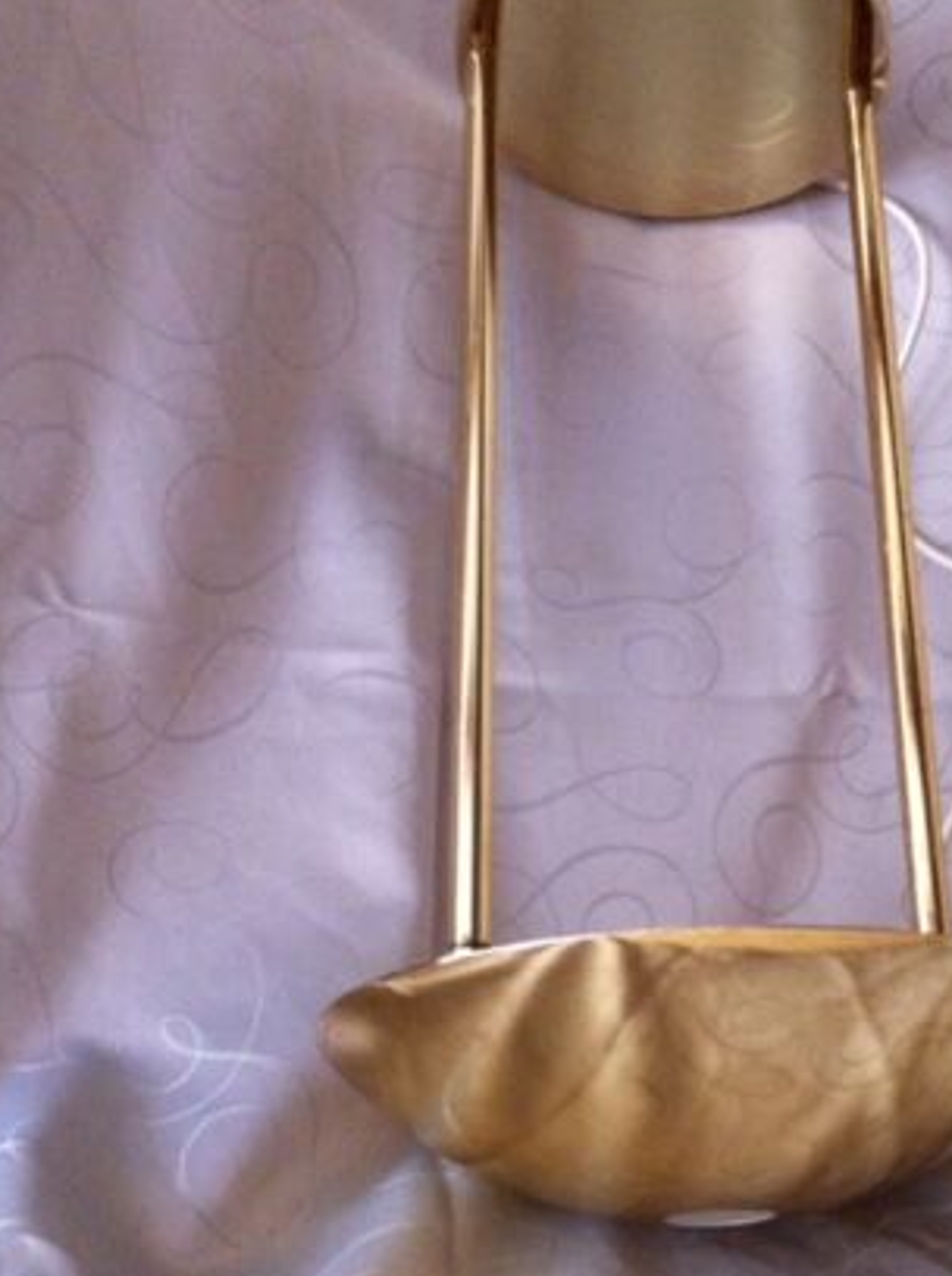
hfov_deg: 26.2
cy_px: 696
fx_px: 2022
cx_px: 689
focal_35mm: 55
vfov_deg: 35.0
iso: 250
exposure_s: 1/15
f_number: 2.8
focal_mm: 3.85
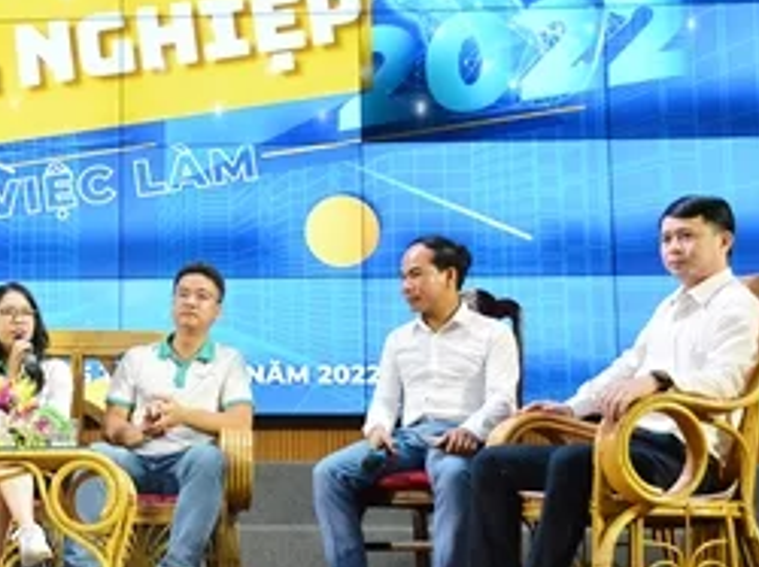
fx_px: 1600
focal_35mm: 73
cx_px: 55
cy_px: 268
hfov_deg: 25.7
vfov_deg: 20.1
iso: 3200
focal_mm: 23
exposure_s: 1/640
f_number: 3.8
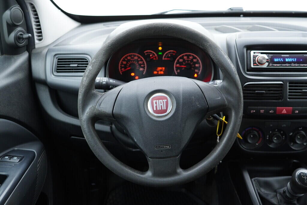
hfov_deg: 53.1
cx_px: 154
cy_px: 102
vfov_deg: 36.9
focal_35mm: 36
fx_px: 307
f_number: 2.8
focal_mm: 24
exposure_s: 1/40
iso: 320
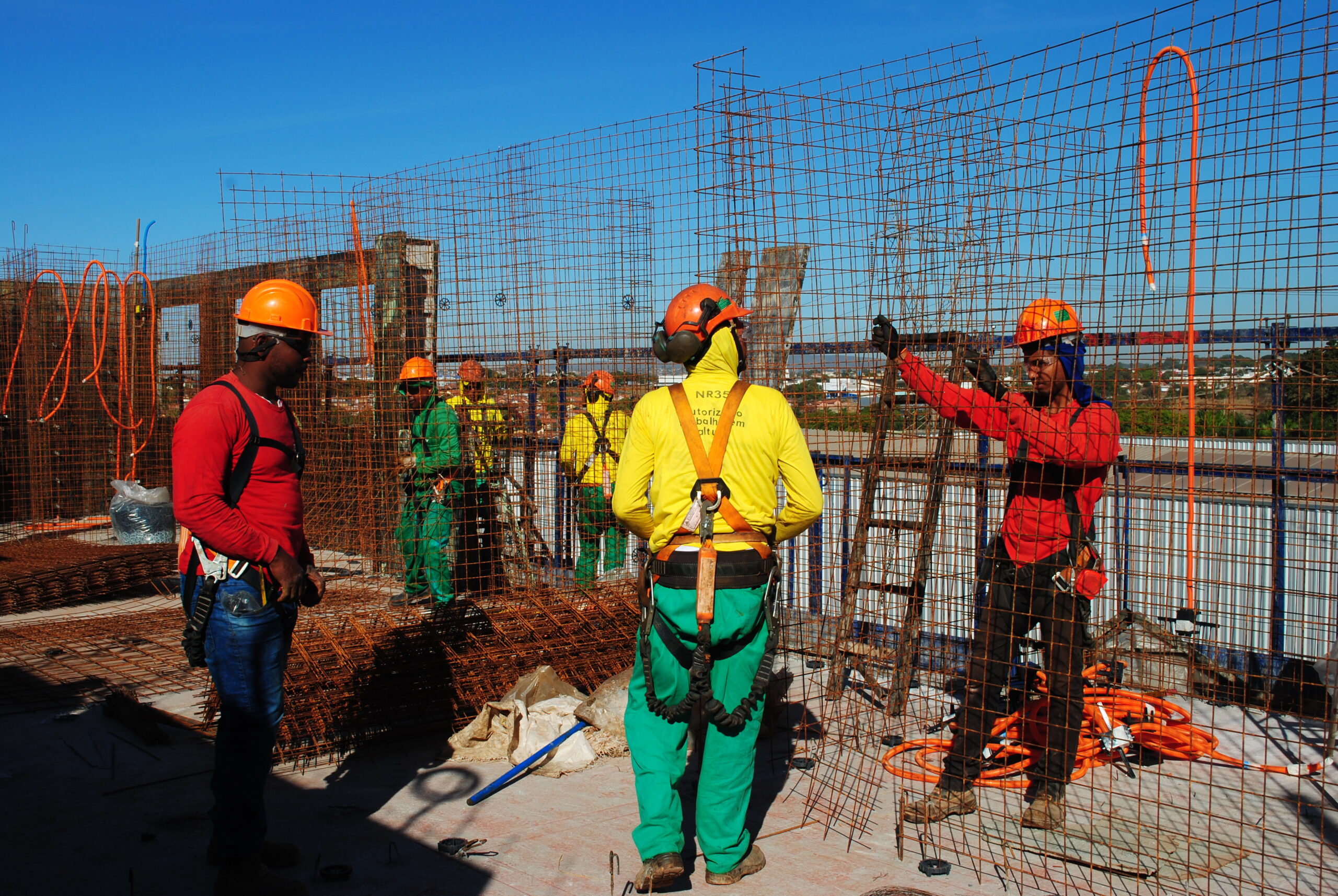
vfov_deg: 34.3
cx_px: 669
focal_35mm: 39
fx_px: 1451
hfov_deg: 49.5
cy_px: 448
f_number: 10
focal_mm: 26
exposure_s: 1/250
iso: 100
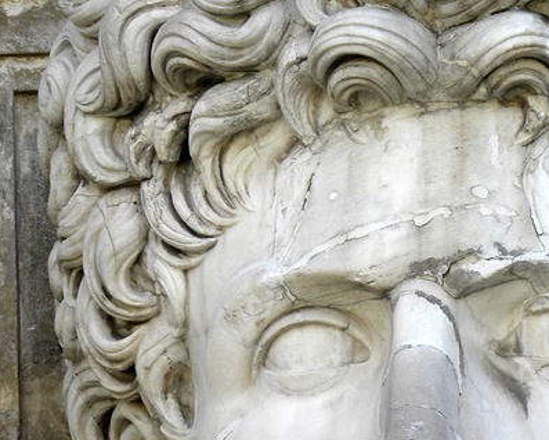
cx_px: 478
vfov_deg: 6.5
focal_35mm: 239
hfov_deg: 8.1
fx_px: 3885
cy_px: 421
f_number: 4
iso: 64
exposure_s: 1/145
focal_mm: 16.9
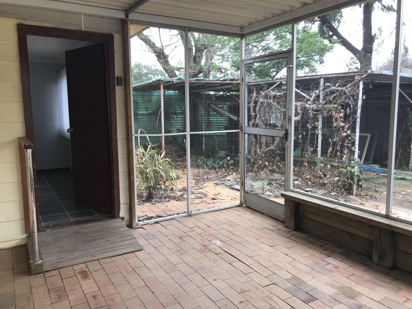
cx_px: 206
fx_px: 333
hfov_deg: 63.4
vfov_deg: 49.7
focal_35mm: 28
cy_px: 154
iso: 20
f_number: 1.8
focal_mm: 3.99
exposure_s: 1/130
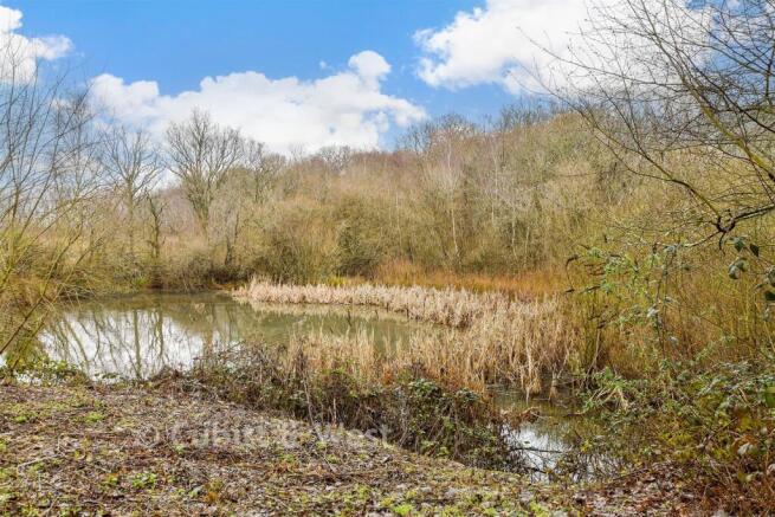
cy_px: 258
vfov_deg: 48.0
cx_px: 388
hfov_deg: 67.4
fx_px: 581
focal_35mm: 27
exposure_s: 1/60
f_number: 8
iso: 200
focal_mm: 18
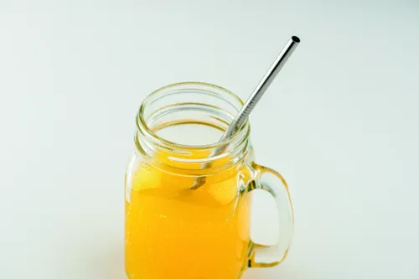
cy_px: 140
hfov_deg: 19.5
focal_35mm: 105
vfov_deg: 13.0
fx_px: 1222
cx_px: 210
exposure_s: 1/125
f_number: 10
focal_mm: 105
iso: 100
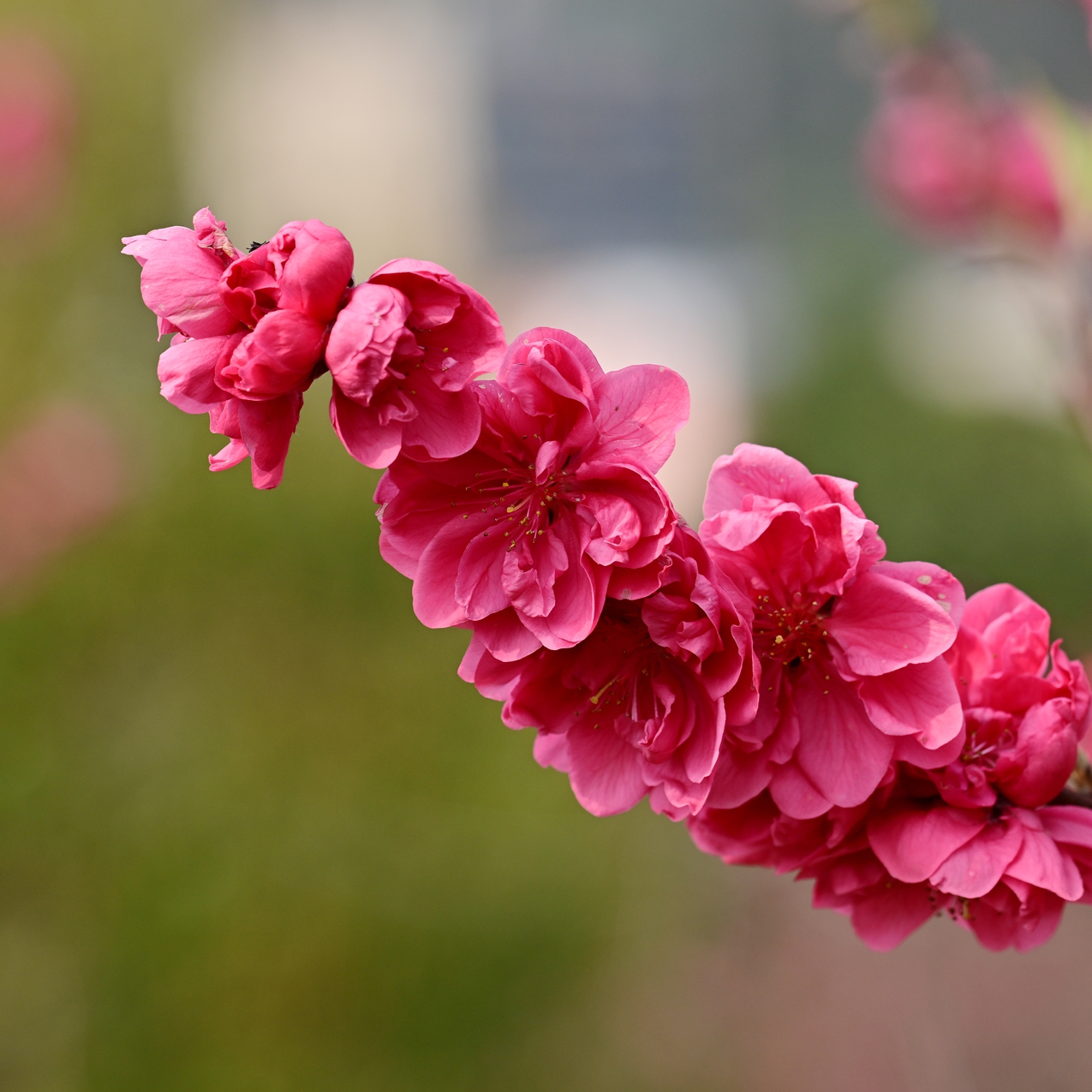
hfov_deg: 9.1
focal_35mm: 192
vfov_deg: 9.1
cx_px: 543
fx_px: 6853
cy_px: 546
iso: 100
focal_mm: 150
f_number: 8
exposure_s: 1/320
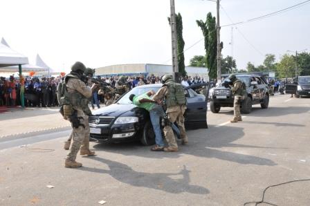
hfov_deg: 62.0
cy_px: 103
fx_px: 258
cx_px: 155
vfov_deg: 43.5
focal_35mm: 30
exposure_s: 1/125
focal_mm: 20
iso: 1000
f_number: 22
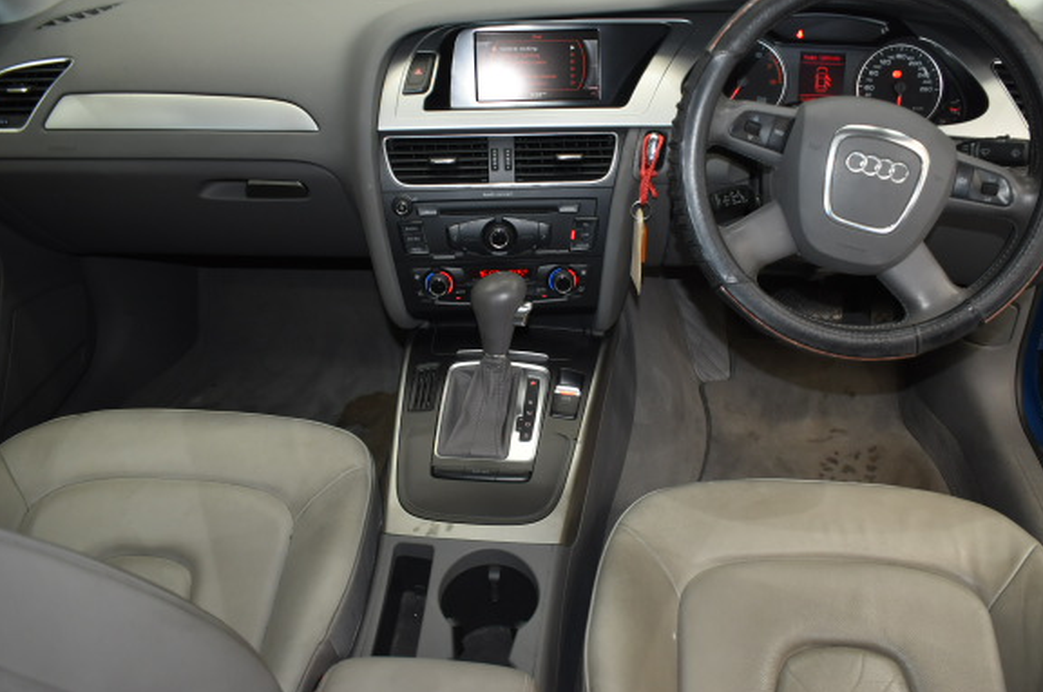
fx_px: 868
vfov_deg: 43.4
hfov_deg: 61.9
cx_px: 558
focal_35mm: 30
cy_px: 317
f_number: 3.5
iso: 800
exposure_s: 1/60
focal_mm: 18
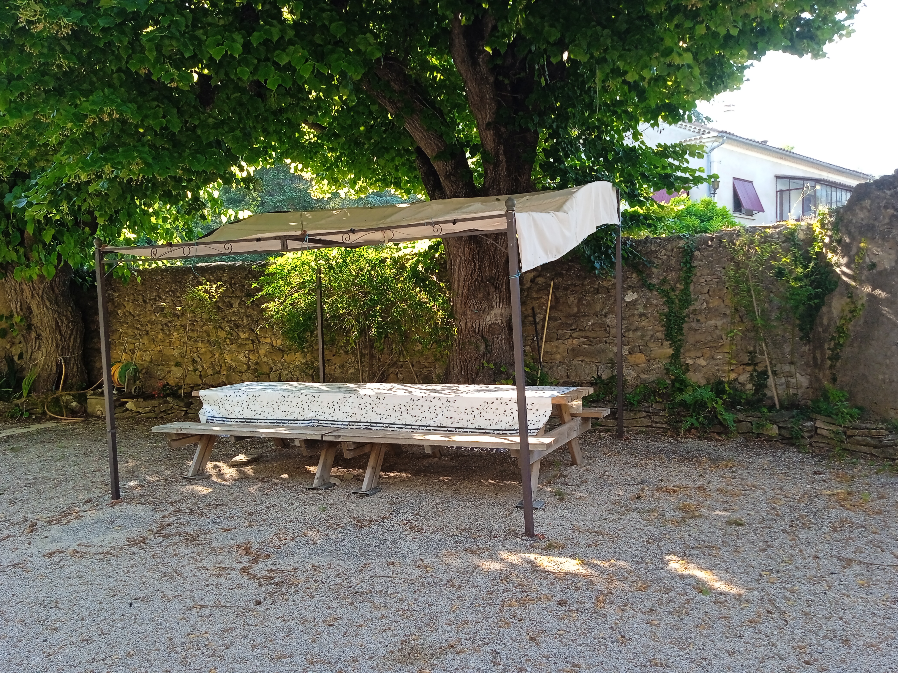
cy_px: 336
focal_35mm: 28
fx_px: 726
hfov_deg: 63.4
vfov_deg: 49.7
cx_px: 449
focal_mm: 3.43
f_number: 2.2
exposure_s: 1/100
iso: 175
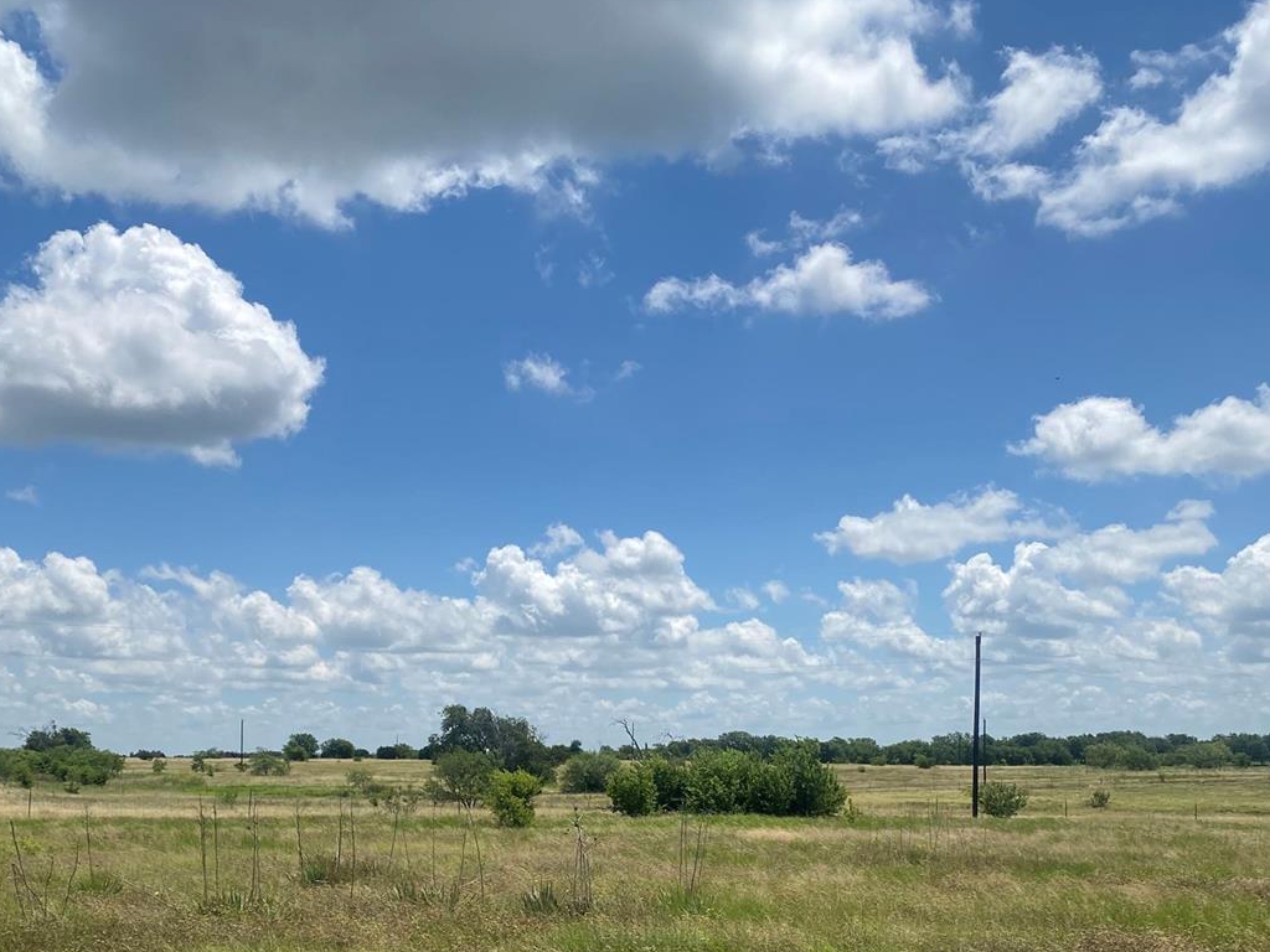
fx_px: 1431
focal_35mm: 39
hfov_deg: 47.9
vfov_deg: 35.4
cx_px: 619
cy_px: 785
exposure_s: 1/5747
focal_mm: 4.25
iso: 32
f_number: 1.8
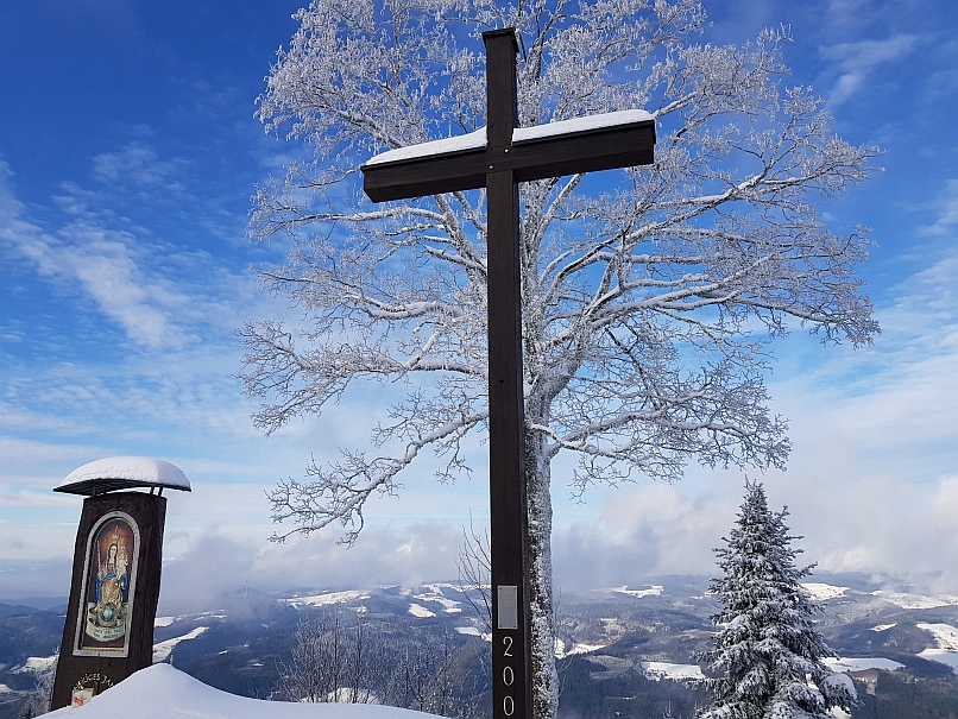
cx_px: 479
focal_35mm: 26
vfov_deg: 53.1
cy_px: 360
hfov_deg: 67.3
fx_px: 720
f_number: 1.7
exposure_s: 1/2160
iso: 40
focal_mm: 4.2
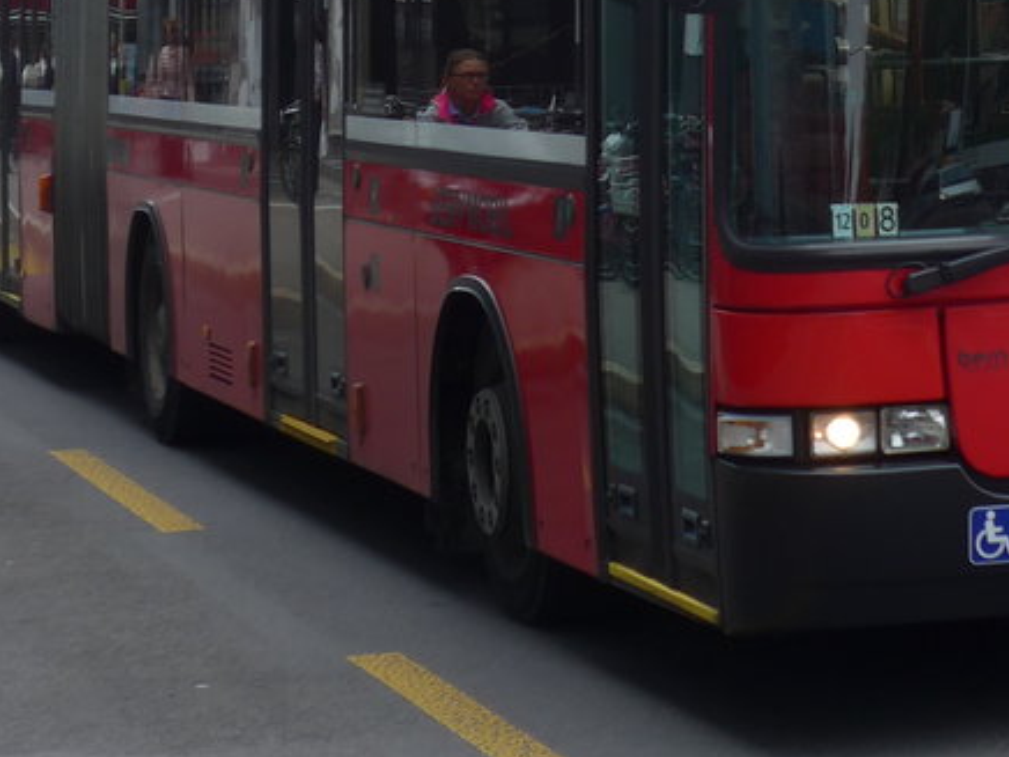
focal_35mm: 135
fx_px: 3935
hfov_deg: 14.4
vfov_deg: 10.7
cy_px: -215
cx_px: 1014
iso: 80
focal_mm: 10.1
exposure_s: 1/250
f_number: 3.2
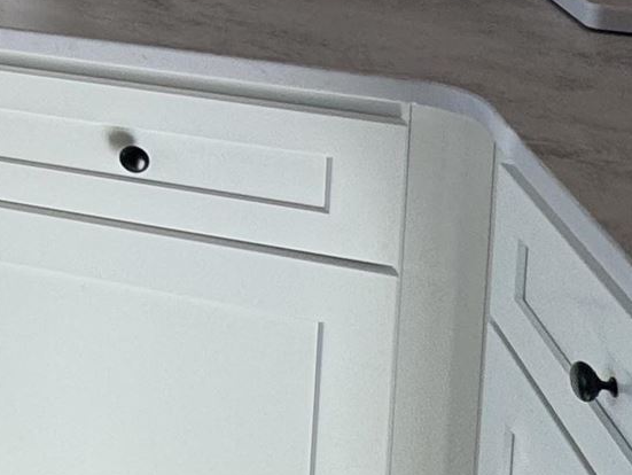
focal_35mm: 78
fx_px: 1425
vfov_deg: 16.4
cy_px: -328
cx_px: -595
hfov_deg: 18.1
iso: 40
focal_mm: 2.22
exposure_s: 1/187
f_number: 2.2
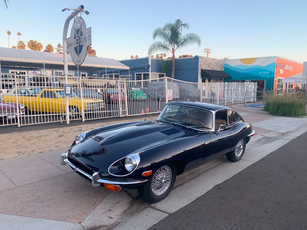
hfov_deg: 67.3
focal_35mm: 26
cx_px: 154
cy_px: 115
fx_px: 231
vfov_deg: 53.1
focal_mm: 4.25
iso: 25
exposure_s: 1/201
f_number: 1.8
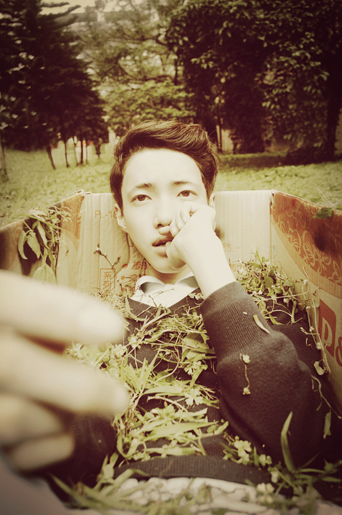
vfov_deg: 62.0
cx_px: 171
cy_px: 258
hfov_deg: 43.5
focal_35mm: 30
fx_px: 429
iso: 200
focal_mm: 20
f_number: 5
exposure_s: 1/640
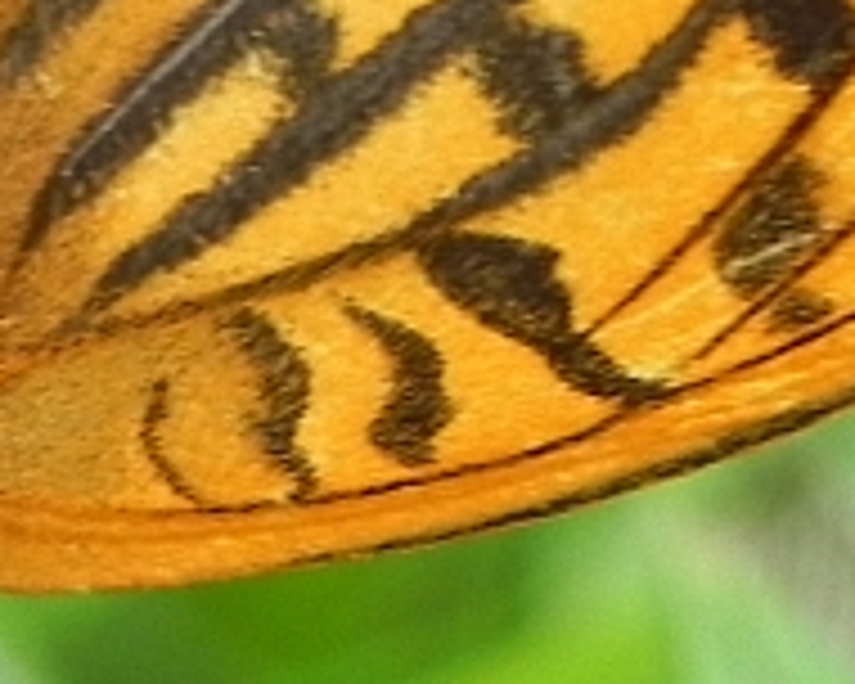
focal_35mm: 448
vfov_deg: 3.5
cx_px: -342
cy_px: 274
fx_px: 11337
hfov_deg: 4.3
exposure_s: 1/230
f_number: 4
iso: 160
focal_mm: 15.1
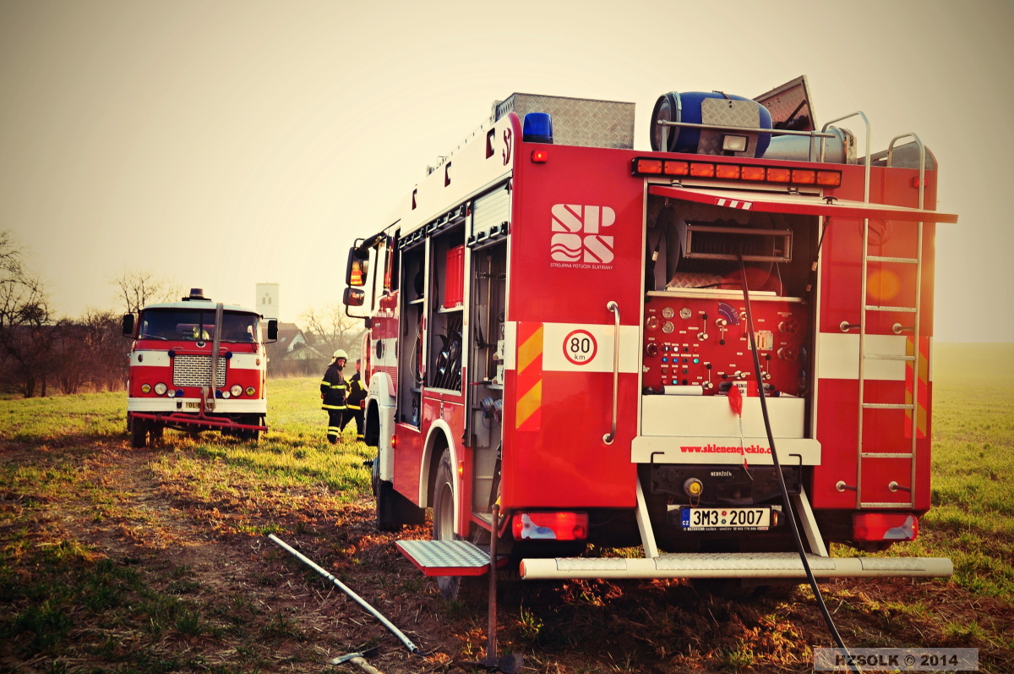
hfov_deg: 45.0
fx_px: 1224
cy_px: 337
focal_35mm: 44
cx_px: 507
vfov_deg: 30.8
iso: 200
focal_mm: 29
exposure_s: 1/100
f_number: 9
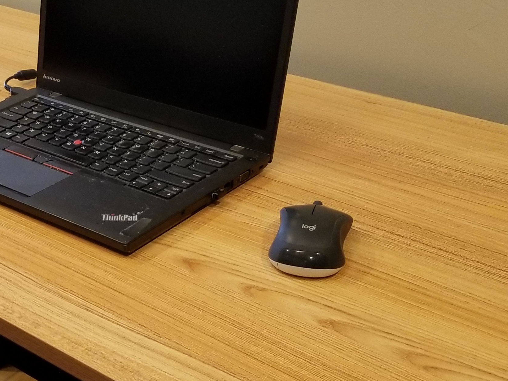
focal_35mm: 63
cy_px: 234
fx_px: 925
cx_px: 66
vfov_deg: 23.2
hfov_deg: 29.6
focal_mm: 4.25
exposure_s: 1/30
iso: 160
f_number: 1.7
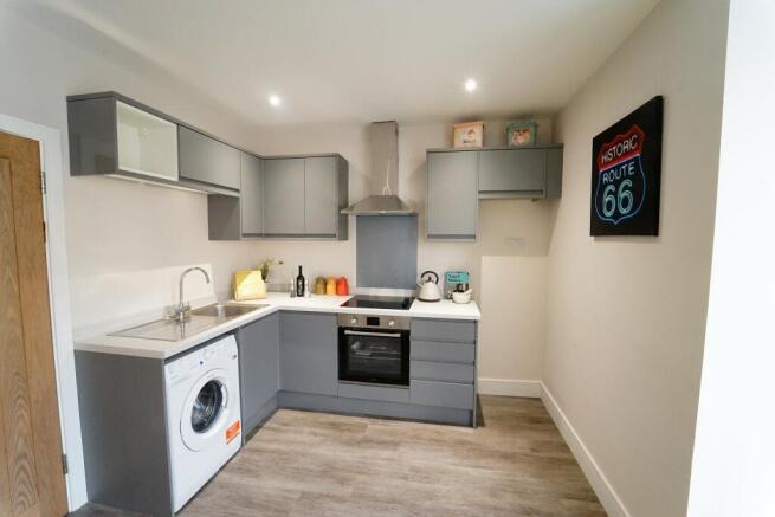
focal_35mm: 14
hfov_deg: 104.2
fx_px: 301
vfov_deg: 81.2
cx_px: 388
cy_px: 258
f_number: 3.2
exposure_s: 1/25
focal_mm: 14
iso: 6400
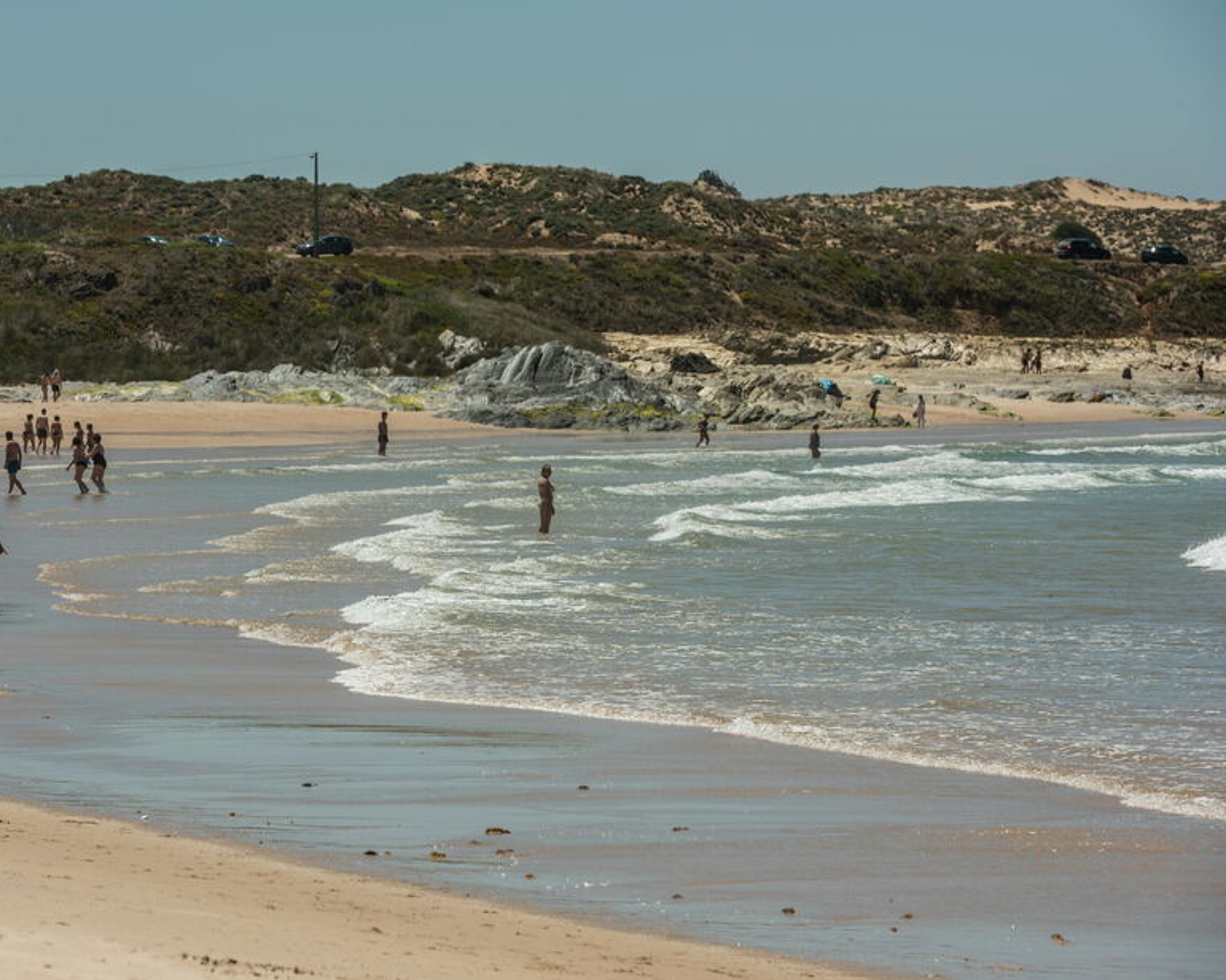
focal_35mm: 193
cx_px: 490
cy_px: 491
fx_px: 7003
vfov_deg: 8.0
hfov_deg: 10.0
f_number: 10
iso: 200
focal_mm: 170
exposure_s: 1/640
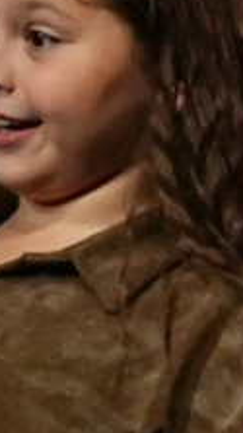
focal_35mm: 2741
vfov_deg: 0.8
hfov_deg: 0.4
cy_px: 681
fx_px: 31481
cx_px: 2166
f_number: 2.8
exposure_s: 1/400
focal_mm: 152
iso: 2000
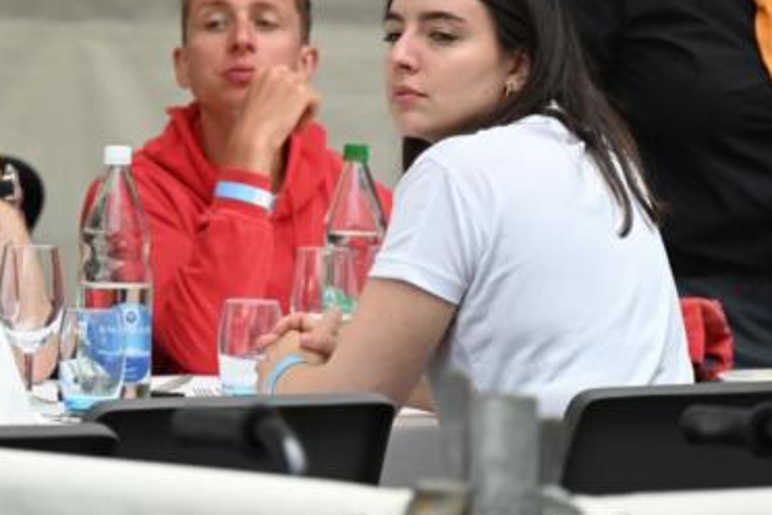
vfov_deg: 5.1
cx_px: 297
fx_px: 5768
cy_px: 195
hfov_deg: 7.7
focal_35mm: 269
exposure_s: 1/320
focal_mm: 200
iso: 400
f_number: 6.3
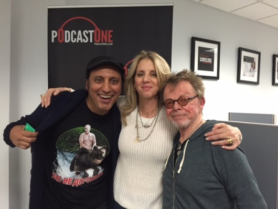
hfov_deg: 61.6
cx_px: 139
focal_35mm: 29
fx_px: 233
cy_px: 104
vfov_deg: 48.3
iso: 250
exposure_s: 1/20
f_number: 2.2
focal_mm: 4.15
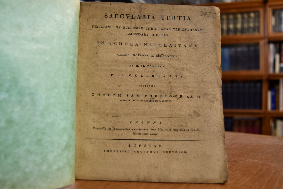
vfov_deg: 40.0
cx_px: 142
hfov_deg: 57.2
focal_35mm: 33
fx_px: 259
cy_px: 94
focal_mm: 22
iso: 900
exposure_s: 1/125
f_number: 3.5
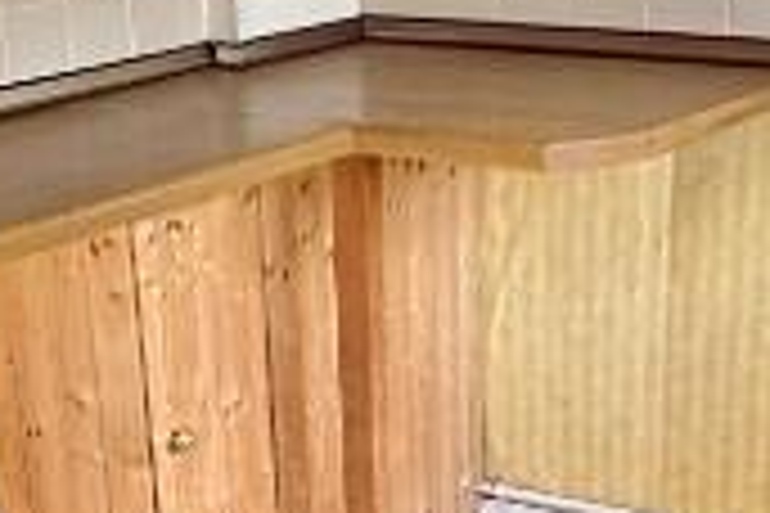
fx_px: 1861
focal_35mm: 87
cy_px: 724
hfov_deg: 23.4
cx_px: 383
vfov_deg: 14.8
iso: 320
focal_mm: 2.22
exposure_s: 1/99
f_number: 2.2
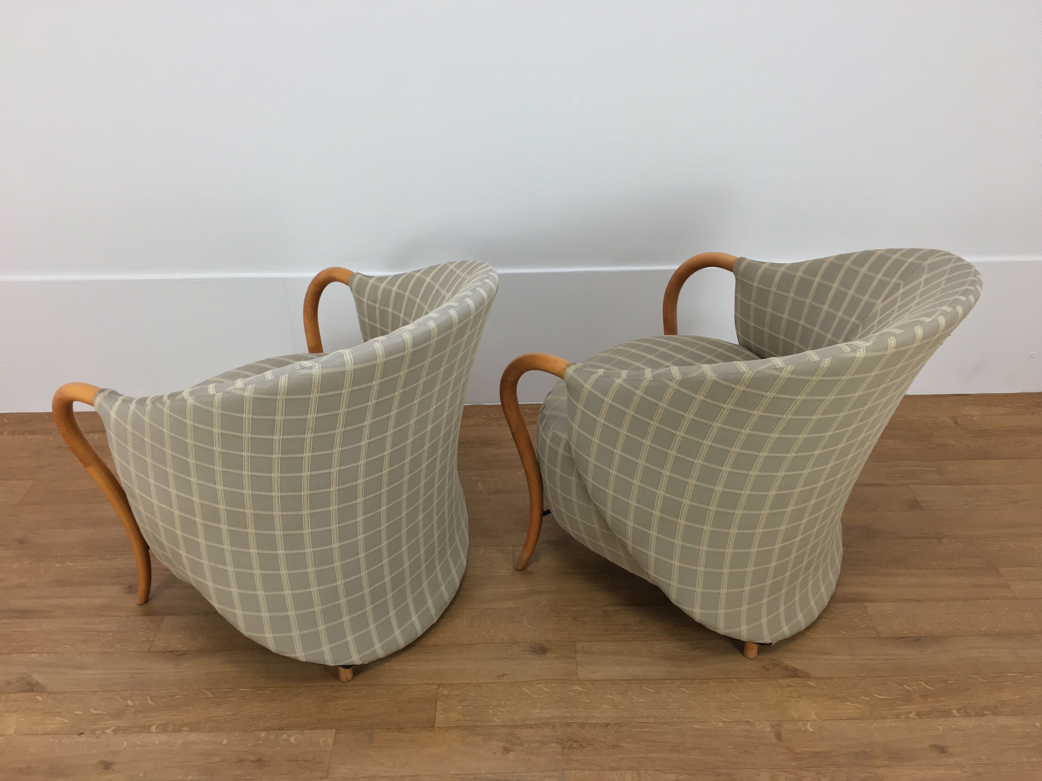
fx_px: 873
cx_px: 521
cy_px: 390
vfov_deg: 48.2
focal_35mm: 29
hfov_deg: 61.7
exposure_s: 1/33
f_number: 2.2
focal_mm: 4.15
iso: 40
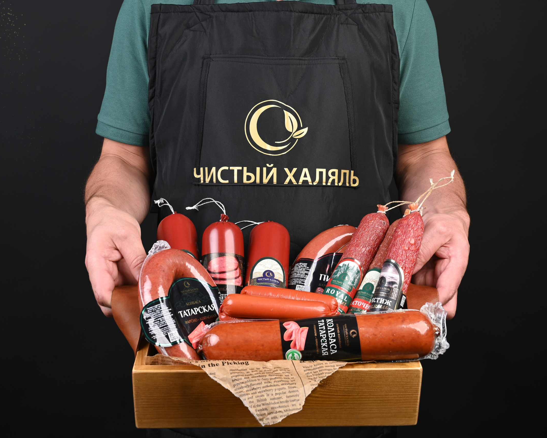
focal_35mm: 44
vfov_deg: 34.2
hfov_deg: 42.0
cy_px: 219
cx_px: 265
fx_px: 712
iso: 125
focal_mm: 39
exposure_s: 1/100
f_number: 13
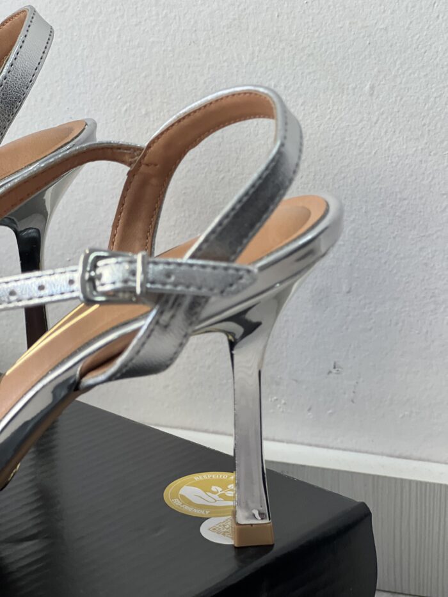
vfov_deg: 25.3
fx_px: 1328
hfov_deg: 19.1
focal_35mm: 77
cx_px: 224
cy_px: 298
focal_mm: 9
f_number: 2.8
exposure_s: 1/120
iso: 160
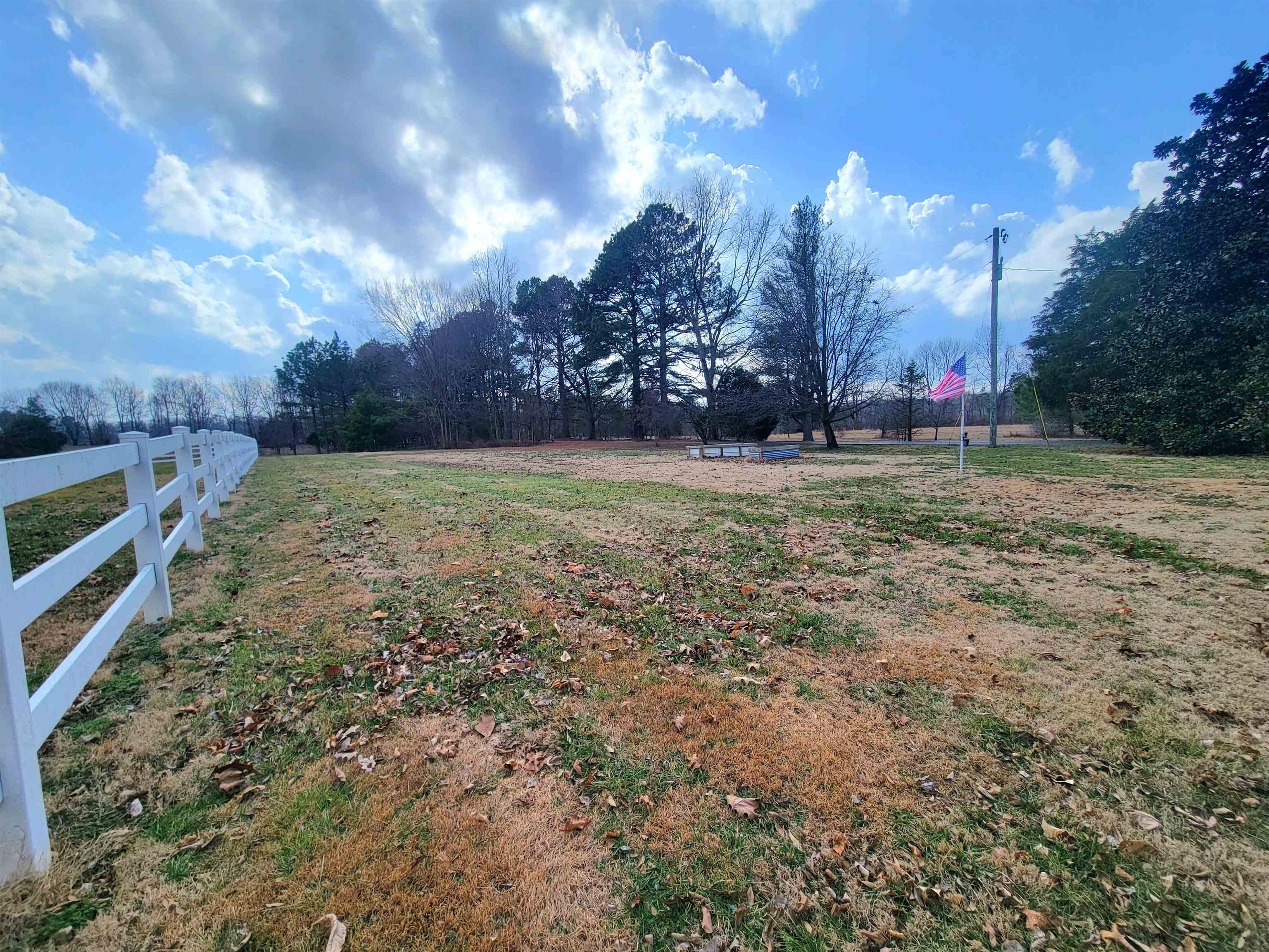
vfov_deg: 89.9
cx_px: 634
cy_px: 476
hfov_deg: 106.2
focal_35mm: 13
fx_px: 477
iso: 50
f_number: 2.2
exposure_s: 1/2000
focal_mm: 2.2
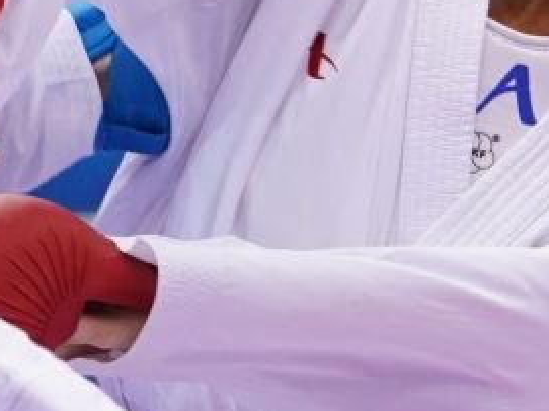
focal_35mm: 1278
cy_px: 312
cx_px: 371
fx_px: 20260
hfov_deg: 1.6
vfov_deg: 1.2
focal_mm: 200
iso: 1600
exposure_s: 1/1000
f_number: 2.8
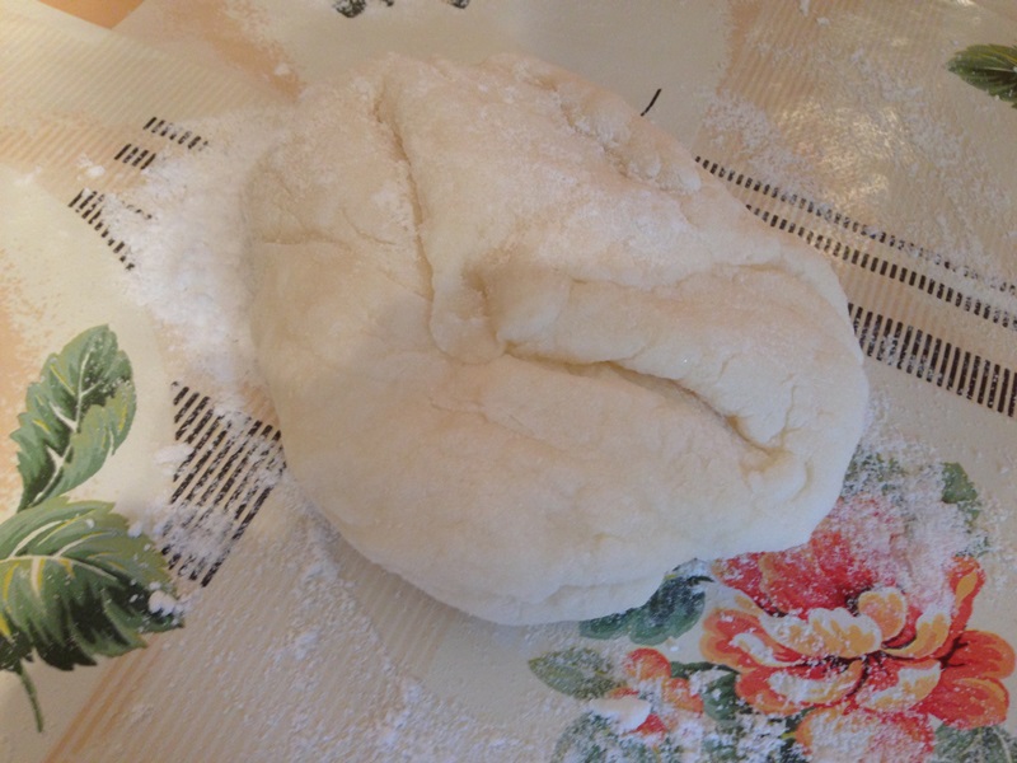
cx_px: 508
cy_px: 382
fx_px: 970
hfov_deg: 55.4
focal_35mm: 33
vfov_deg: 42.9
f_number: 2.4
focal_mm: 4.13
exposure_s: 1/20
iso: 125
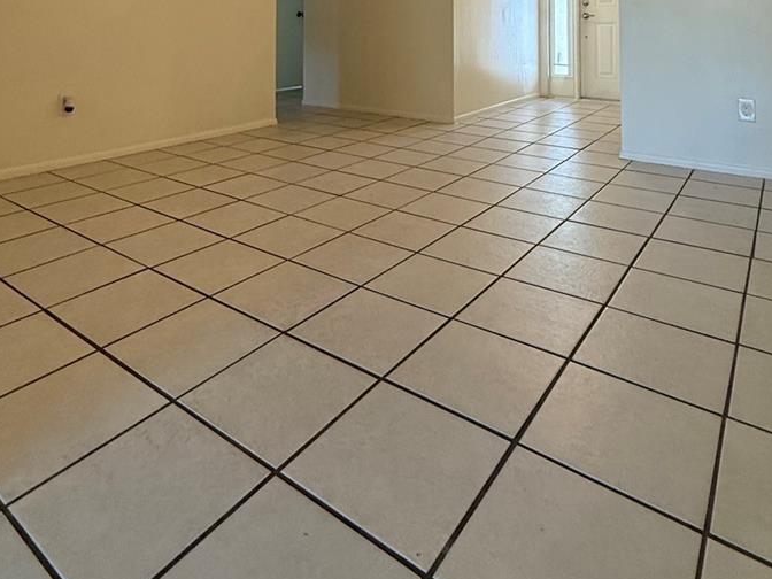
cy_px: 8
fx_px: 558
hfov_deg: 69.4
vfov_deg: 46.5
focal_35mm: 25
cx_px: 381
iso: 400
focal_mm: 2.22
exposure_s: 1/120
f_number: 2.2
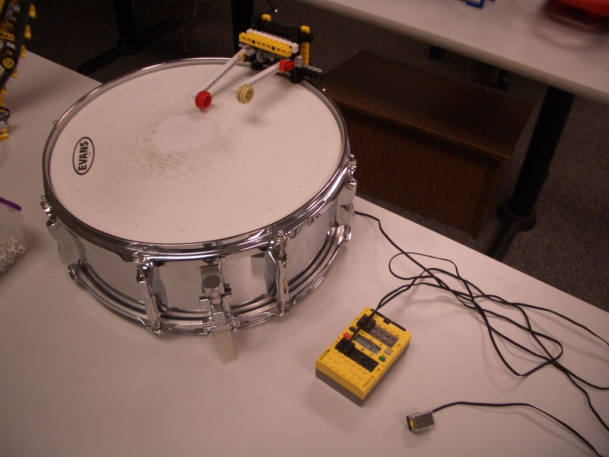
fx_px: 616
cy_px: 228
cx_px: 304
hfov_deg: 52.6
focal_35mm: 35
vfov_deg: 40.7
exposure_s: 1/80
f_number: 2.6
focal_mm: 5.8
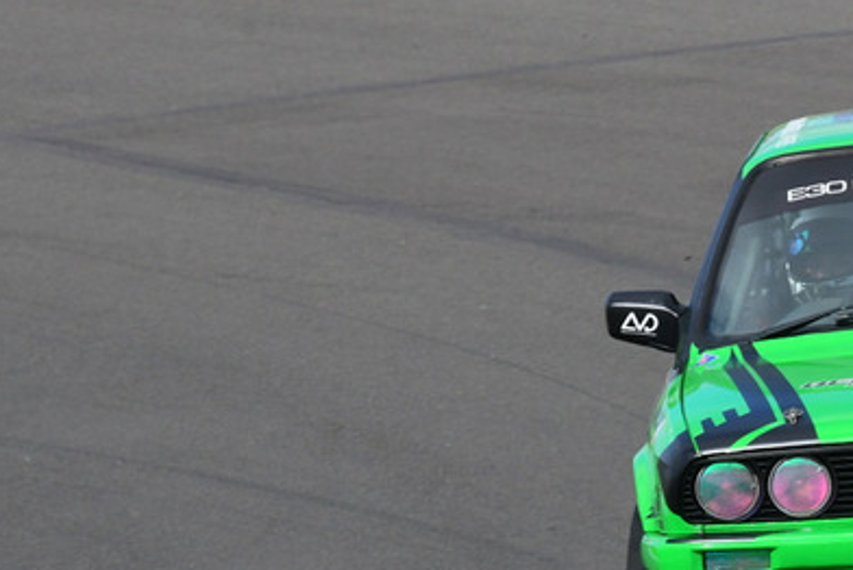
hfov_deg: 1.6
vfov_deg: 1.1
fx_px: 30469
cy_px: 348
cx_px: 788
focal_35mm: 1285
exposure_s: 1/640
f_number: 13
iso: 640
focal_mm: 420
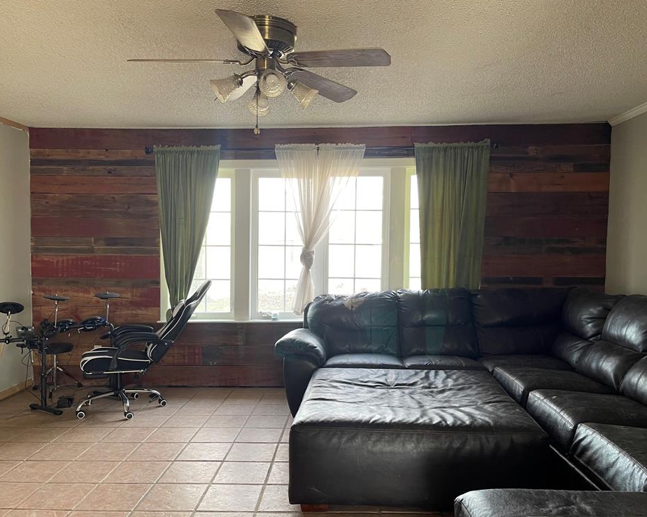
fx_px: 517
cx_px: 322
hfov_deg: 64.1
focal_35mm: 27
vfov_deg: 53.2
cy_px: 262
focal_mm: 5.1
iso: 80
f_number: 1.6
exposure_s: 1/60
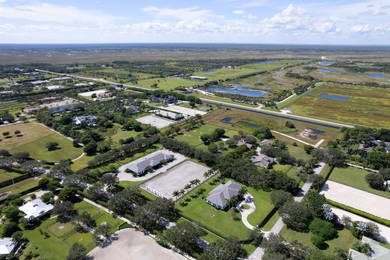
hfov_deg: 78.6
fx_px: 238
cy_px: 130
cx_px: 195
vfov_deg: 57.2
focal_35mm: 22
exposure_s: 1/2500
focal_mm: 8.38
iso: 140
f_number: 2.8
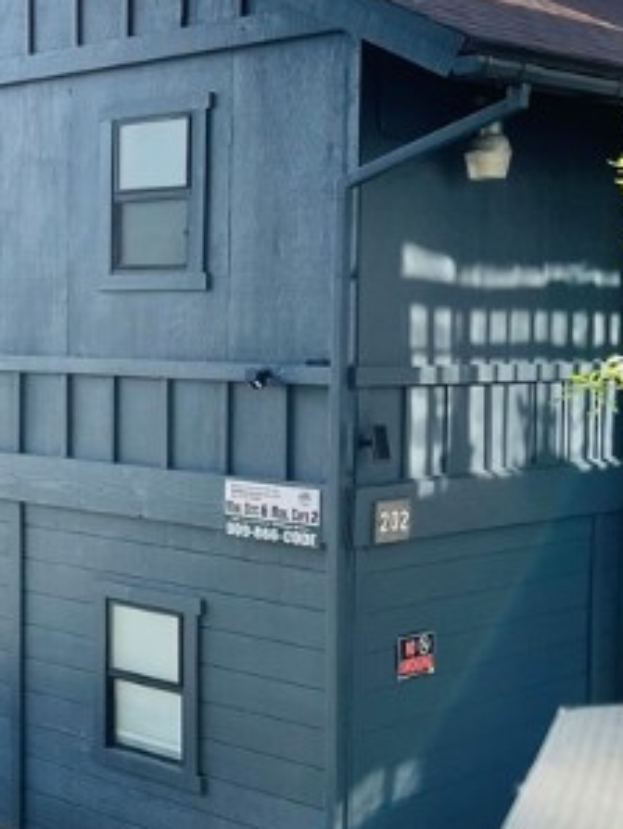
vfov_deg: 28.9
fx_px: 1605
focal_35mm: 67
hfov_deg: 20.9
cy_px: 367
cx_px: -53
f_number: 1.6
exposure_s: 1/750
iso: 32
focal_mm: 5.1
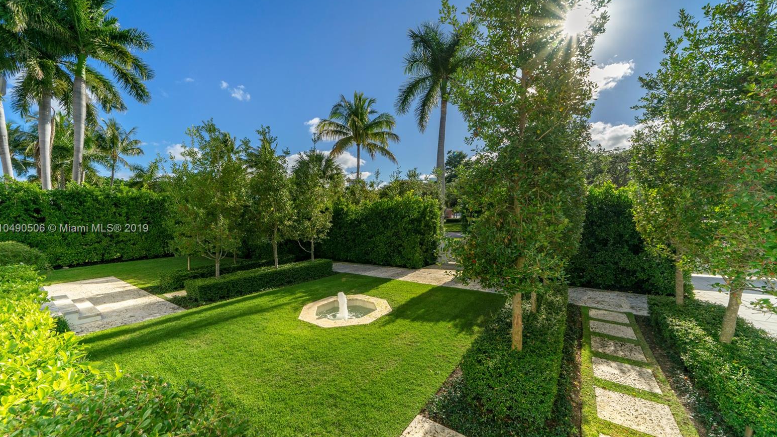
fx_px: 268
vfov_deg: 78.4
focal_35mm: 13
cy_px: 229
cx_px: 390
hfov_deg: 110.8
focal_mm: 12
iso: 320
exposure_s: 1/500
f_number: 11
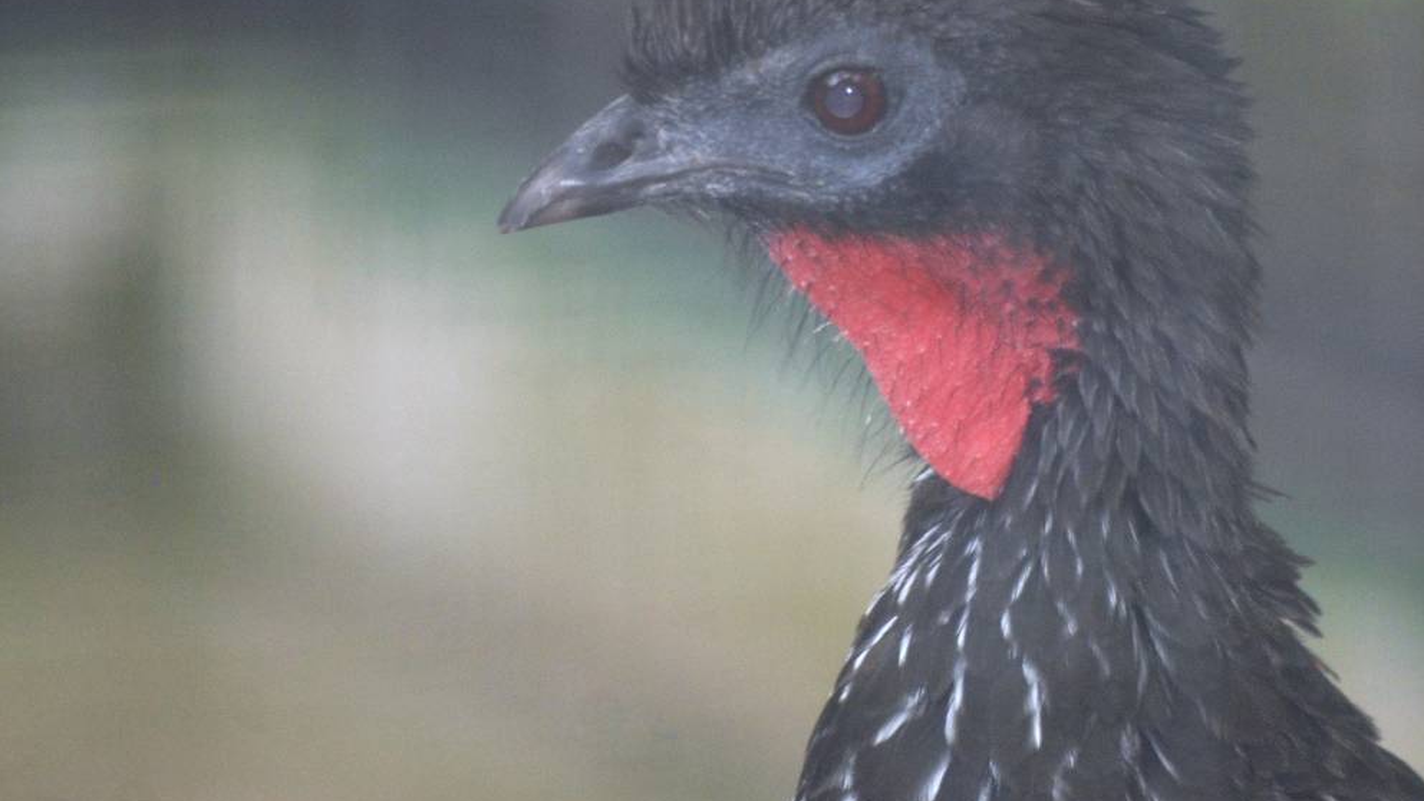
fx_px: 22995
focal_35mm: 609
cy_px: 130
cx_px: 1022
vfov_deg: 2.0
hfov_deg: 3.5
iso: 400
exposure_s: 1/60
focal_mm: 240
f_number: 5.3
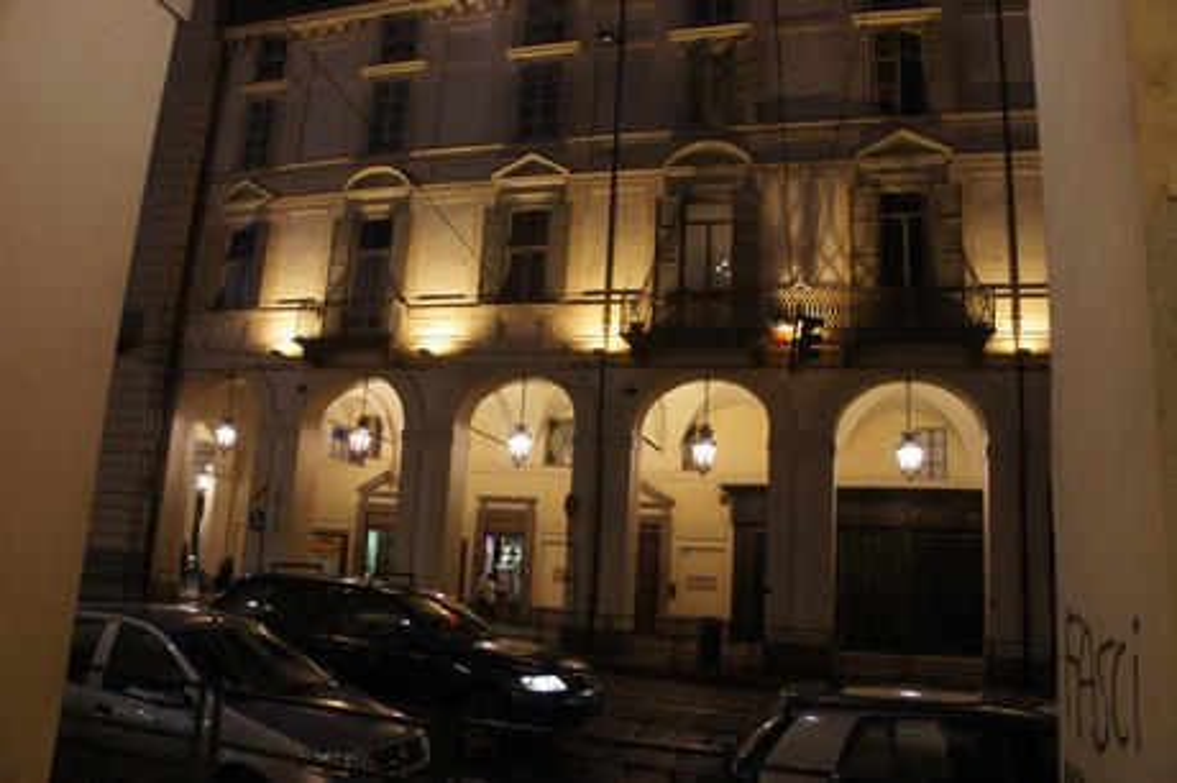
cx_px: 588
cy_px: 392
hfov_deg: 67.4
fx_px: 882
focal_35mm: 27
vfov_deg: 47.9
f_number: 3.5
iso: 1600
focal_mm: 18
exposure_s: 1/80
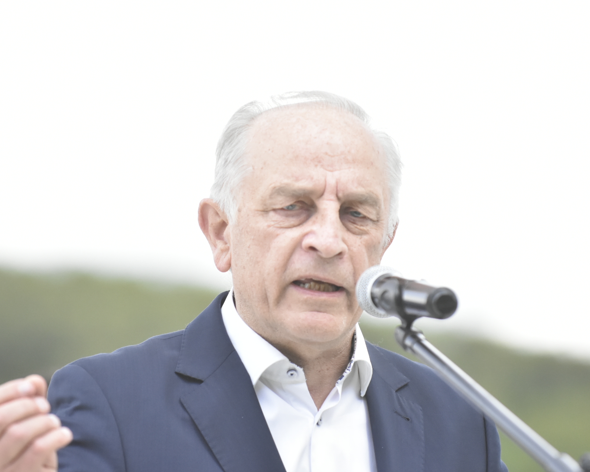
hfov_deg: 5.7
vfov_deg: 4.6
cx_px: 312
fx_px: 5920
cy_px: 236
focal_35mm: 339
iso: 2200
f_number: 2.8
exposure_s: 1/8000
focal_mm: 200
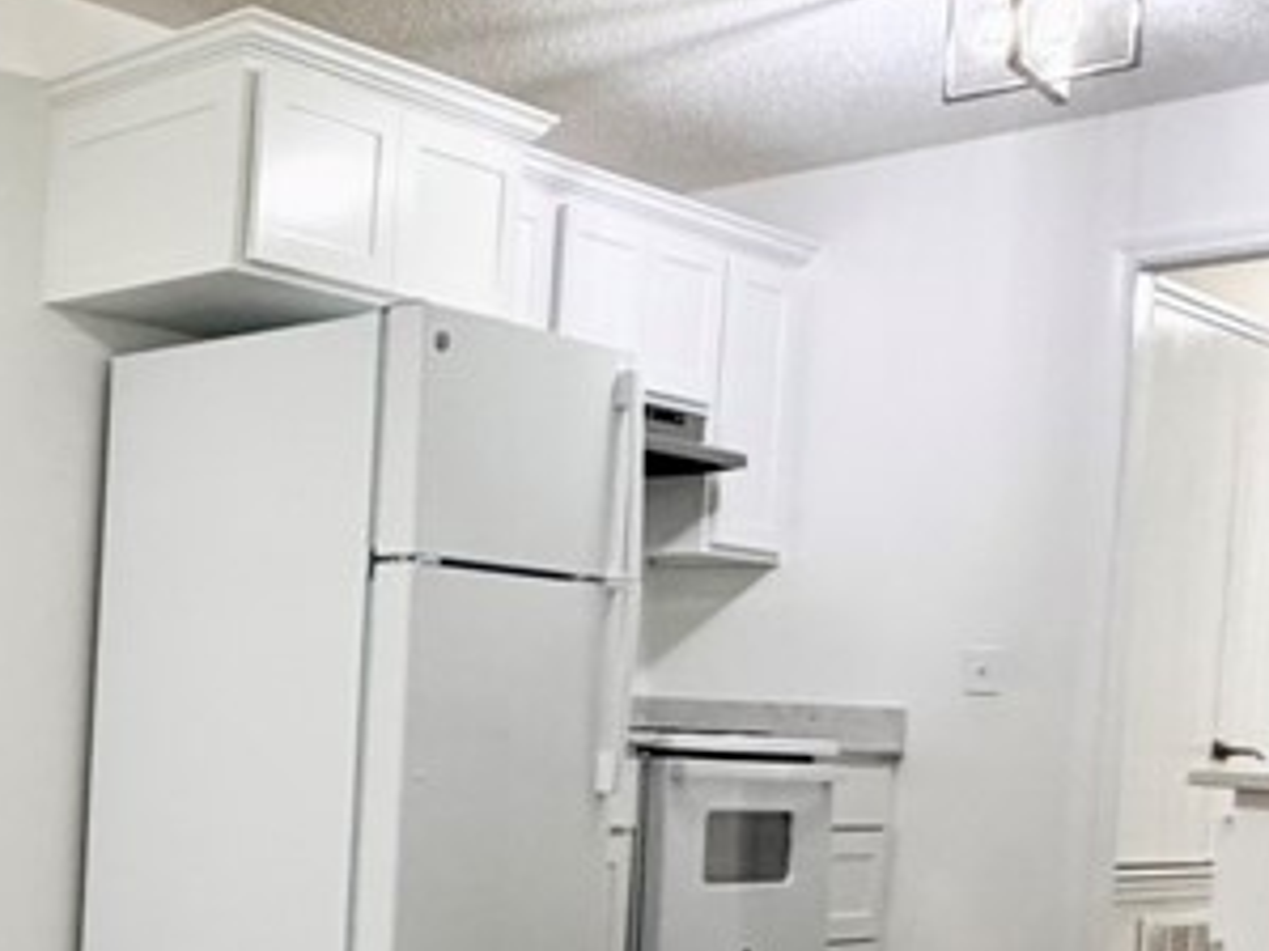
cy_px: 688
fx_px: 1759
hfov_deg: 30.6
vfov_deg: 29.9
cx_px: -407
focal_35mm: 48
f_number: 2.2
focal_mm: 2.22
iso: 250
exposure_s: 1/120
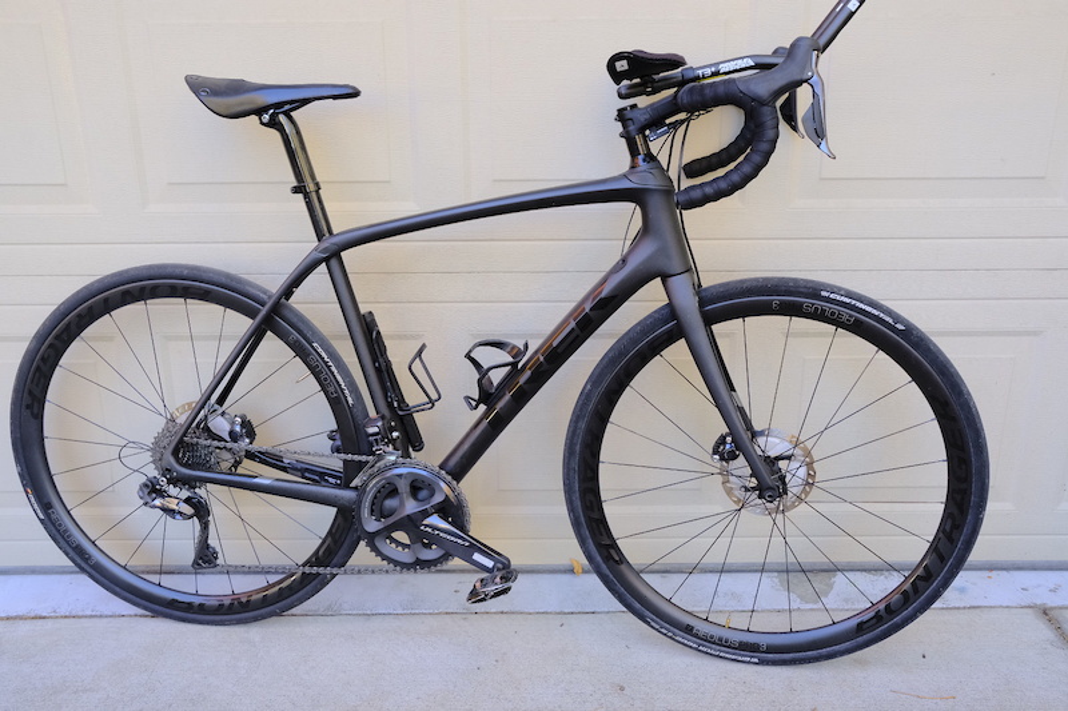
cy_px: 356
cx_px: 534
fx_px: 1038
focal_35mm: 35
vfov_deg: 37.8
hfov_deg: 54.4
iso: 1600
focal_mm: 23
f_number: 11
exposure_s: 1/30
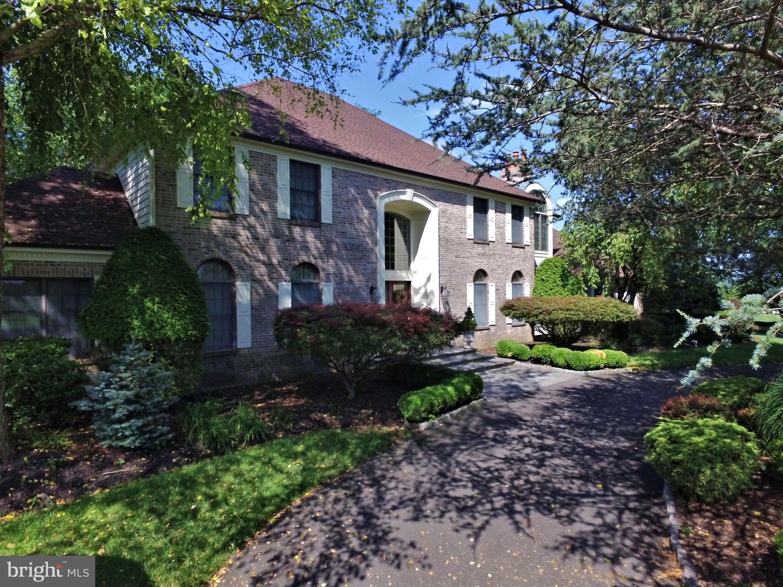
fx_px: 452
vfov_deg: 65.9
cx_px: 392
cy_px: 294
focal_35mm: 20
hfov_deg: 81.8
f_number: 2.8
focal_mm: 3.61
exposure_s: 1/2000
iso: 400
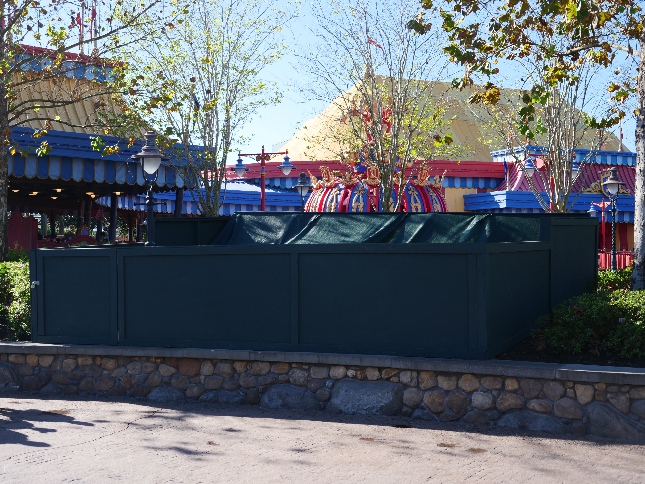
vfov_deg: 30.3
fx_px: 894
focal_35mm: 48
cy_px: 242
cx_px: 322
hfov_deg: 39.7
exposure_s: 1/640
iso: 200
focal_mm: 24
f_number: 3.5
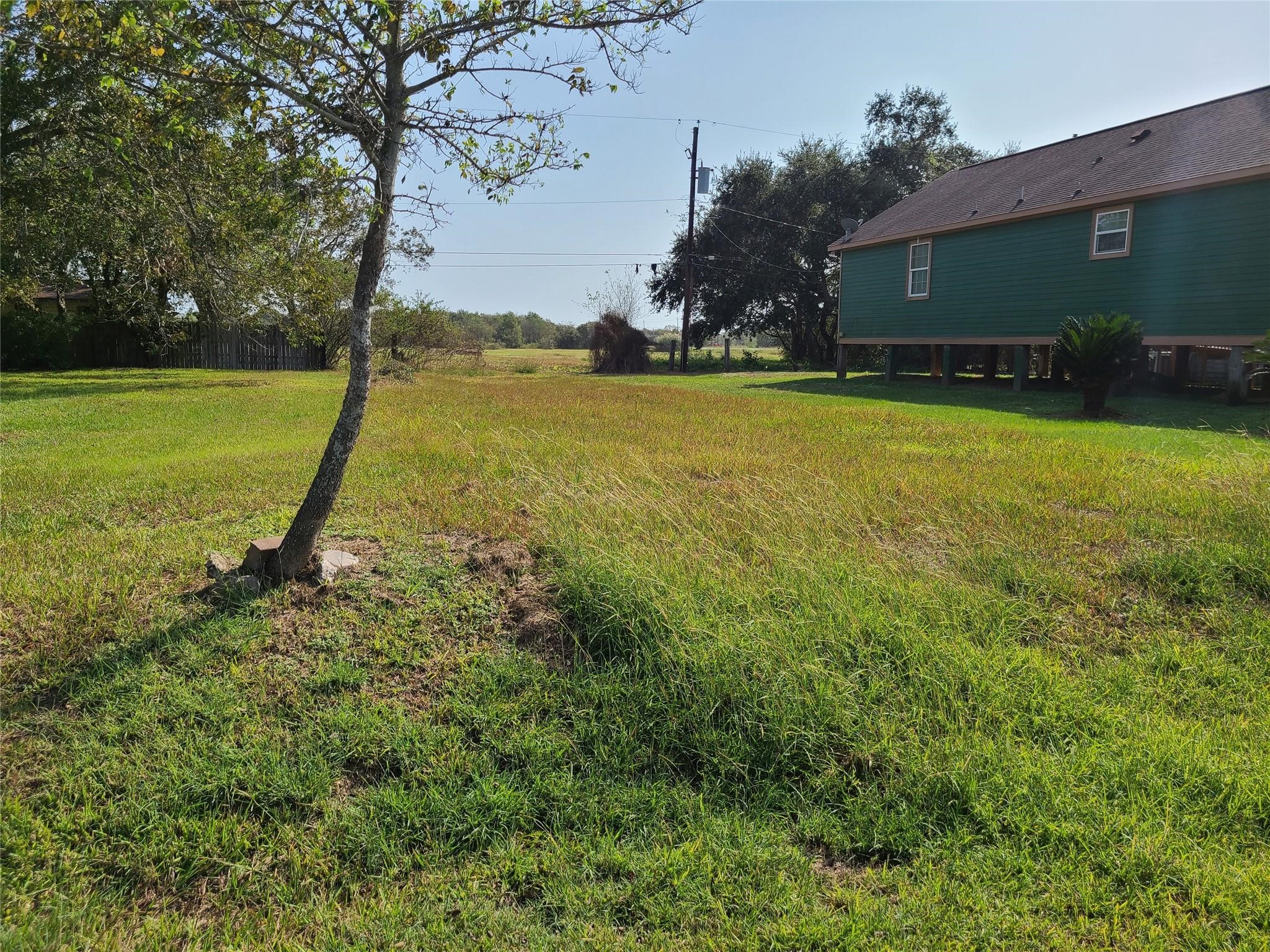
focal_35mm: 26
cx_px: 635
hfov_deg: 67.3
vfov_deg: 53.1
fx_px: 954
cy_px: 476
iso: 40
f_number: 1.8
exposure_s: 1/2835
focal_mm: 5.4
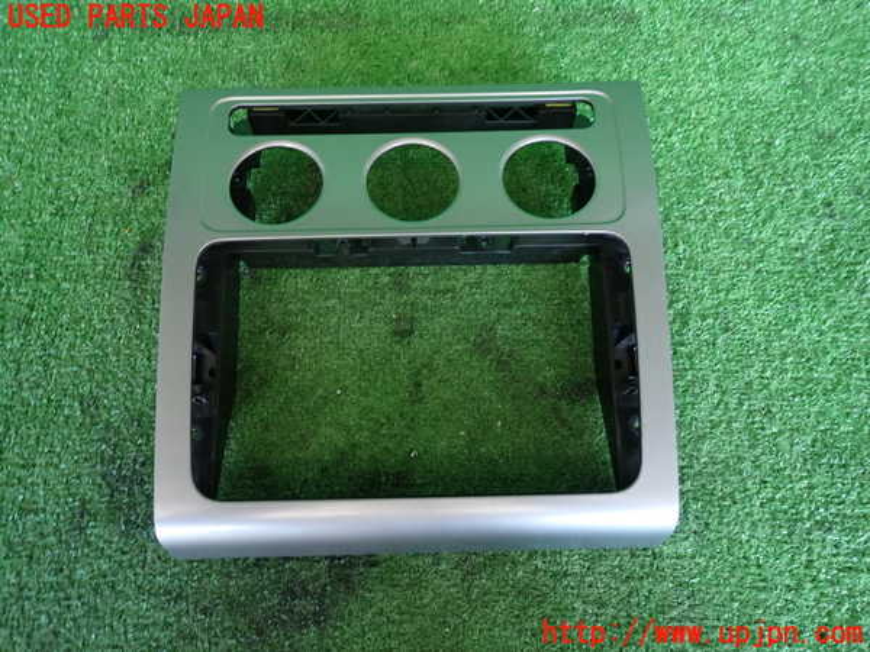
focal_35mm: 25
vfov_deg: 54.9
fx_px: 628
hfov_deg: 69.4
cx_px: 435
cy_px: 326
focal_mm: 4.5
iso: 320
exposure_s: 1/30
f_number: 2
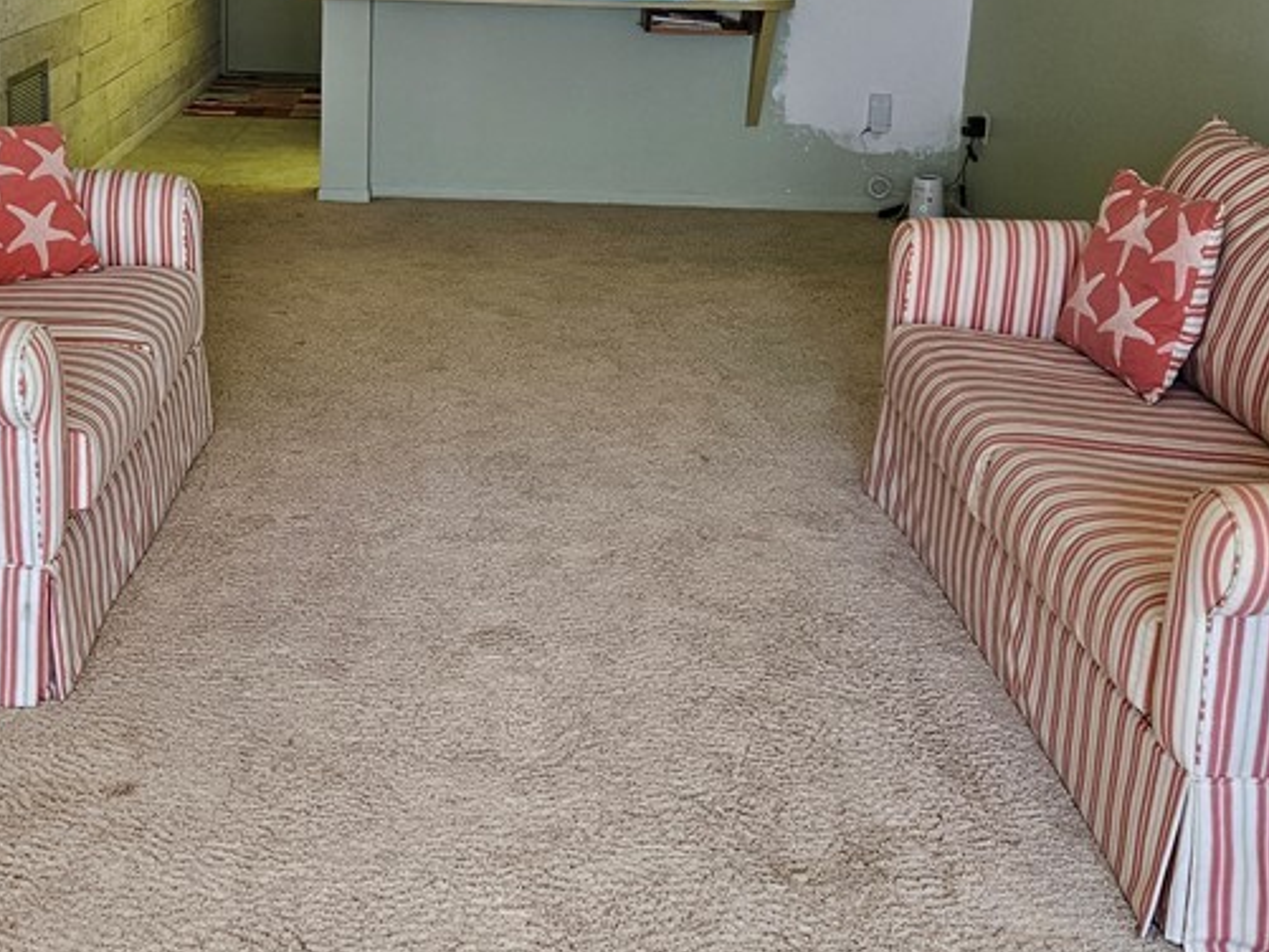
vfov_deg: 30.2
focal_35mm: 47
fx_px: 1723
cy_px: 203
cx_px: 466
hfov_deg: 40.1
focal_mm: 5.4
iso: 160
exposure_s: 1/120
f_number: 1.8
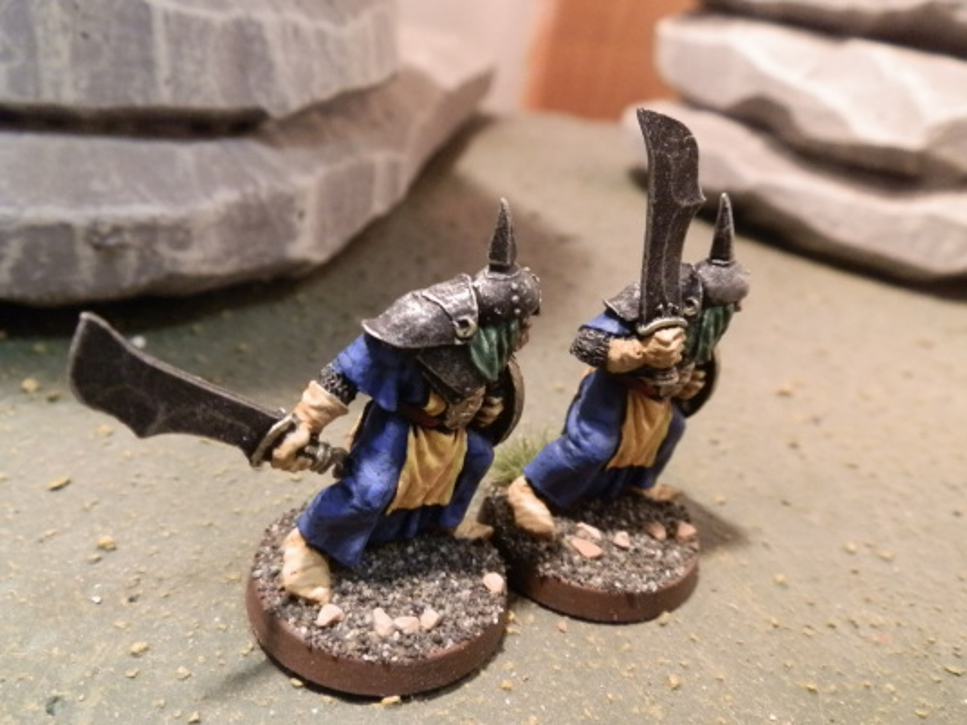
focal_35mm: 28
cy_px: 362
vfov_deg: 49.7
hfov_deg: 63.4
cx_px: 484
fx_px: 782
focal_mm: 5
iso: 400
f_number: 3.1
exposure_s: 1/40
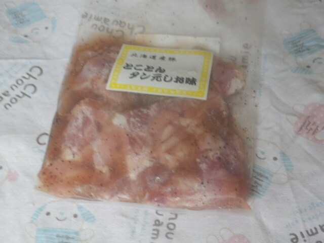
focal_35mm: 44
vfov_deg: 32.9
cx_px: 162
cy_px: 122
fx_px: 412
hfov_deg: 42.9
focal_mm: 7.9
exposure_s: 1/30
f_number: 4.2
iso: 800
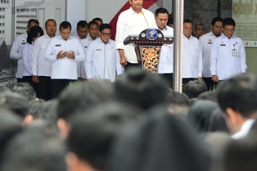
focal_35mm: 420
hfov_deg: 4.9
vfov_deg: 3.3
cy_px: -11
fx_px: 2997
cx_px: 112
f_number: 5
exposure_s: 1/160
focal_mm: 165
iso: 1000
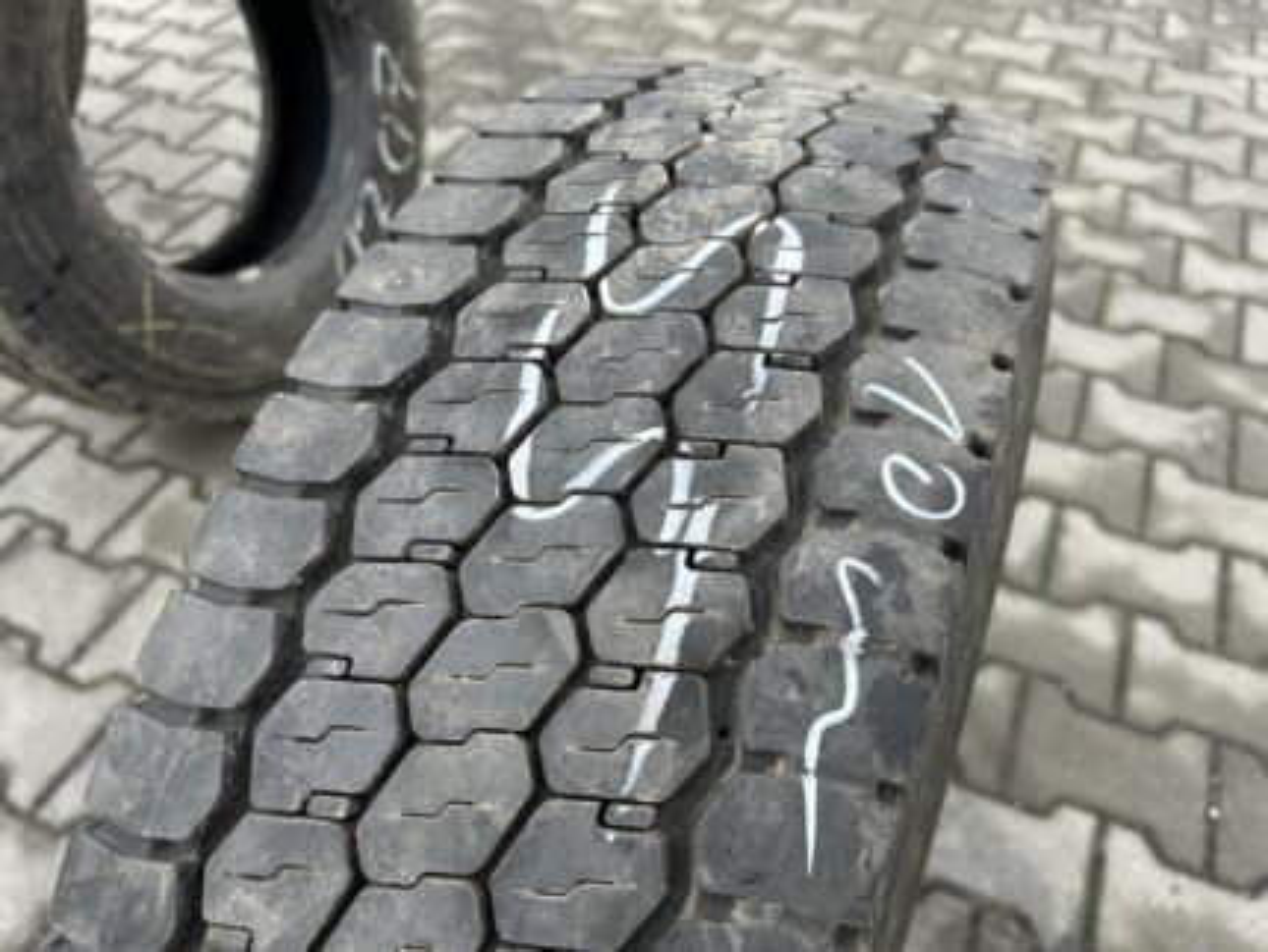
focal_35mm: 26
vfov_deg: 53.1
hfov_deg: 67.3
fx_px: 953
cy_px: 476
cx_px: 634
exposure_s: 1/238
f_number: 1.5
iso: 40
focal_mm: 5.7
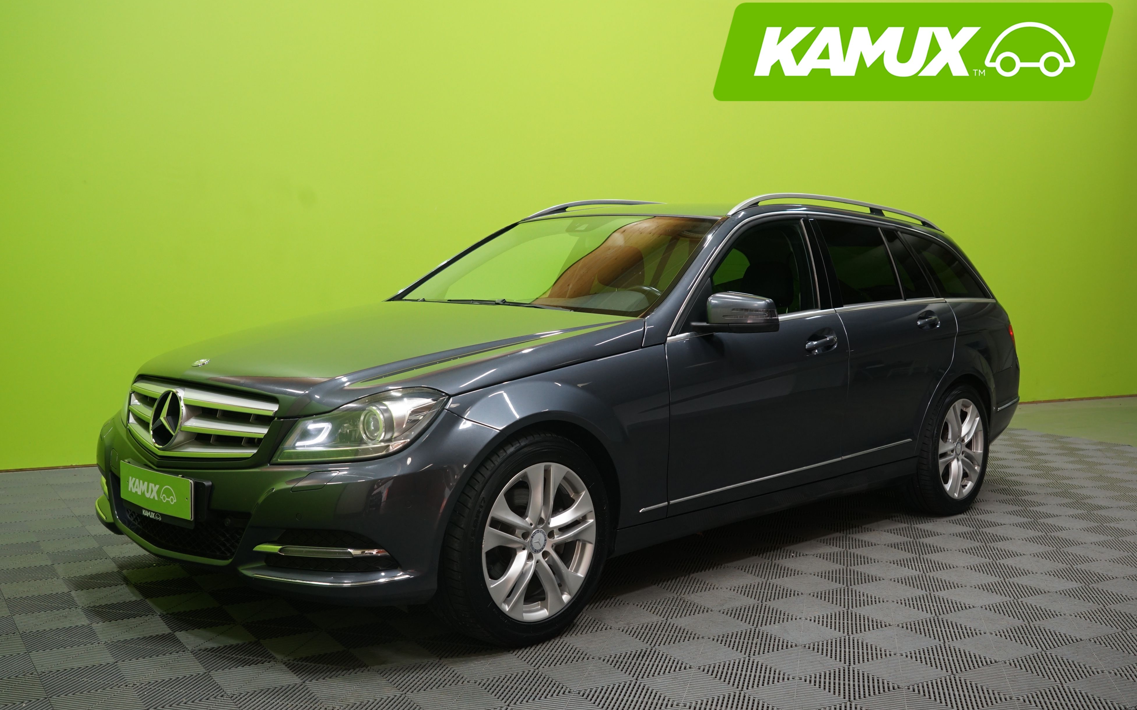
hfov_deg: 54.0
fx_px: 1116
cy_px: 348
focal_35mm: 36
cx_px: 569
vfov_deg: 35.3
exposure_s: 1/20
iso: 800
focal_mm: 35
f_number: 5.6
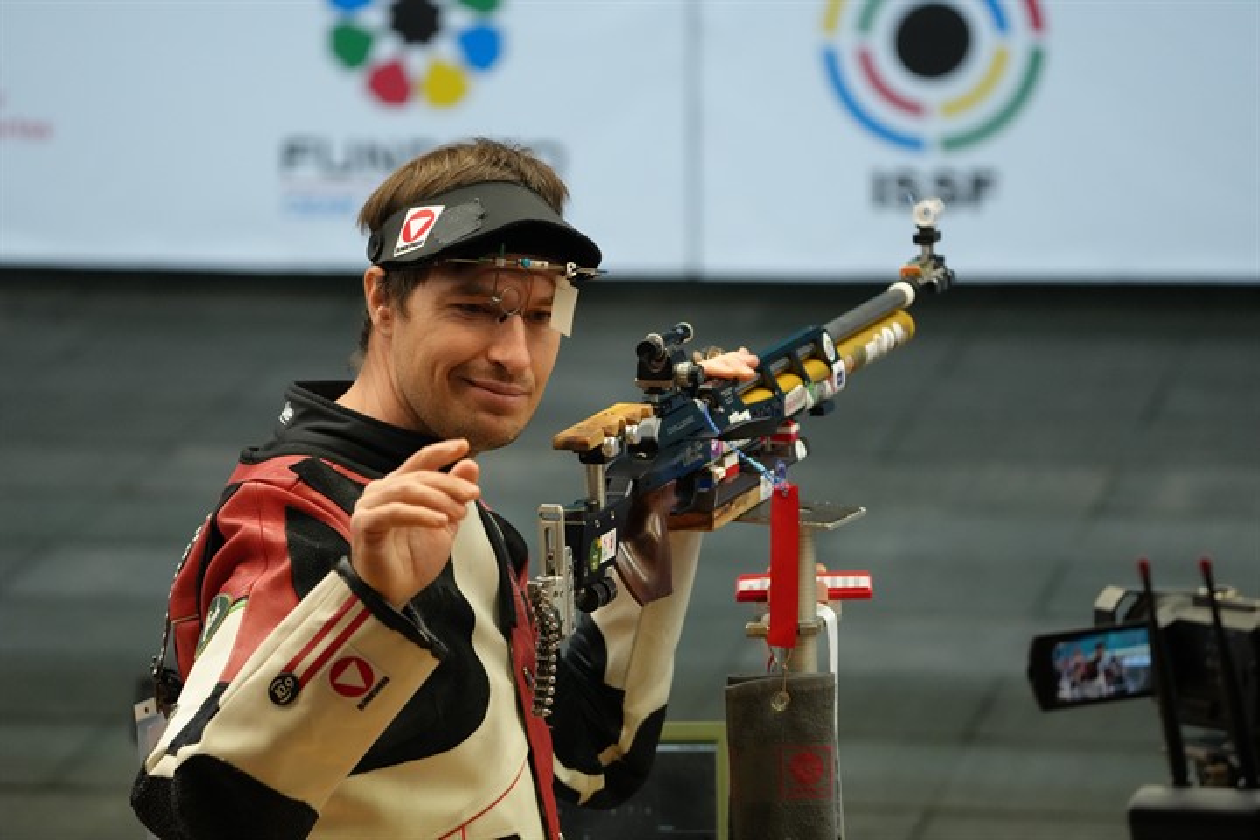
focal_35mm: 200
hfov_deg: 10.3
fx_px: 6999
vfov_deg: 6.9
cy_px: 420
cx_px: 630
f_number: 5.6
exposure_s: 1/500
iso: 5000
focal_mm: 200
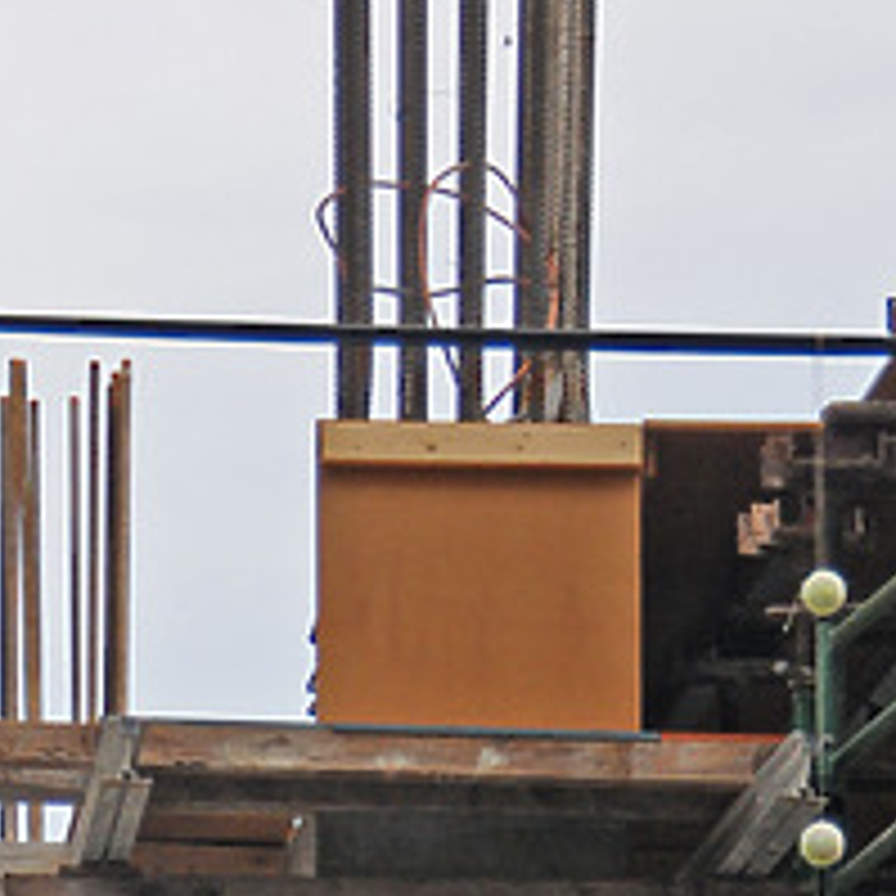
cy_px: 1355
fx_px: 9430
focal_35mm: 322
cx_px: 63
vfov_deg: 5.4
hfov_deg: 5.4
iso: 640
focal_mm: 56
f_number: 4.8
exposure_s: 1/1600
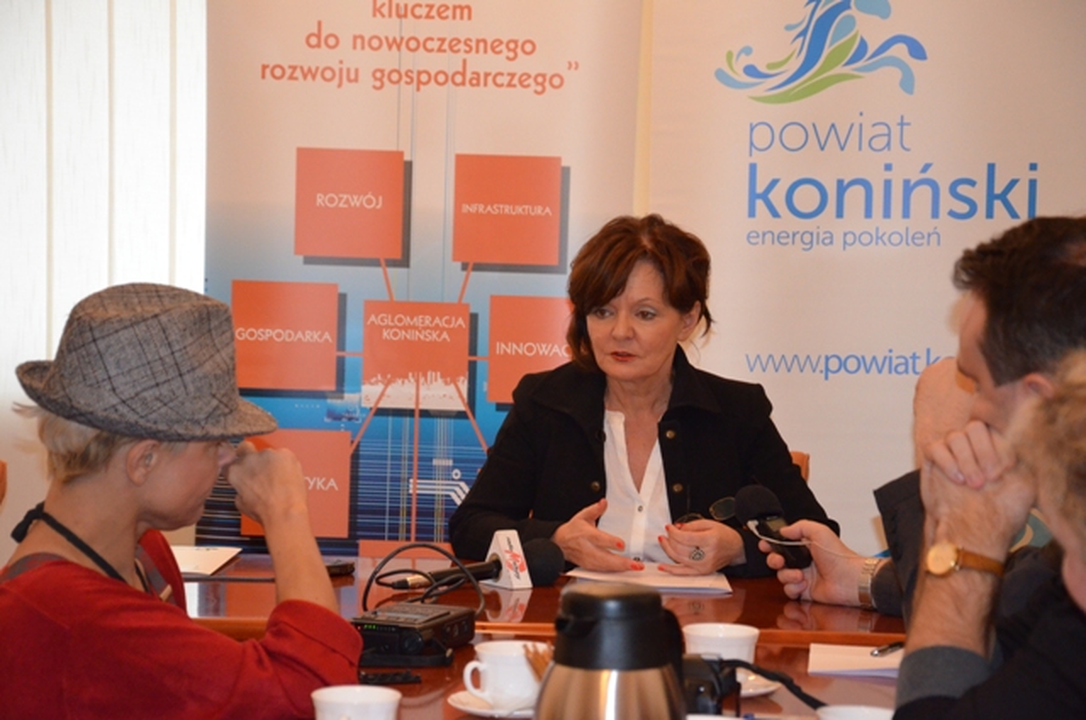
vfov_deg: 13.8
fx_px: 2981
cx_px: 543
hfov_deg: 20.7
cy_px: 360
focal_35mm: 99
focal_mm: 66
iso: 3200
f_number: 5.3
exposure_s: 1/60
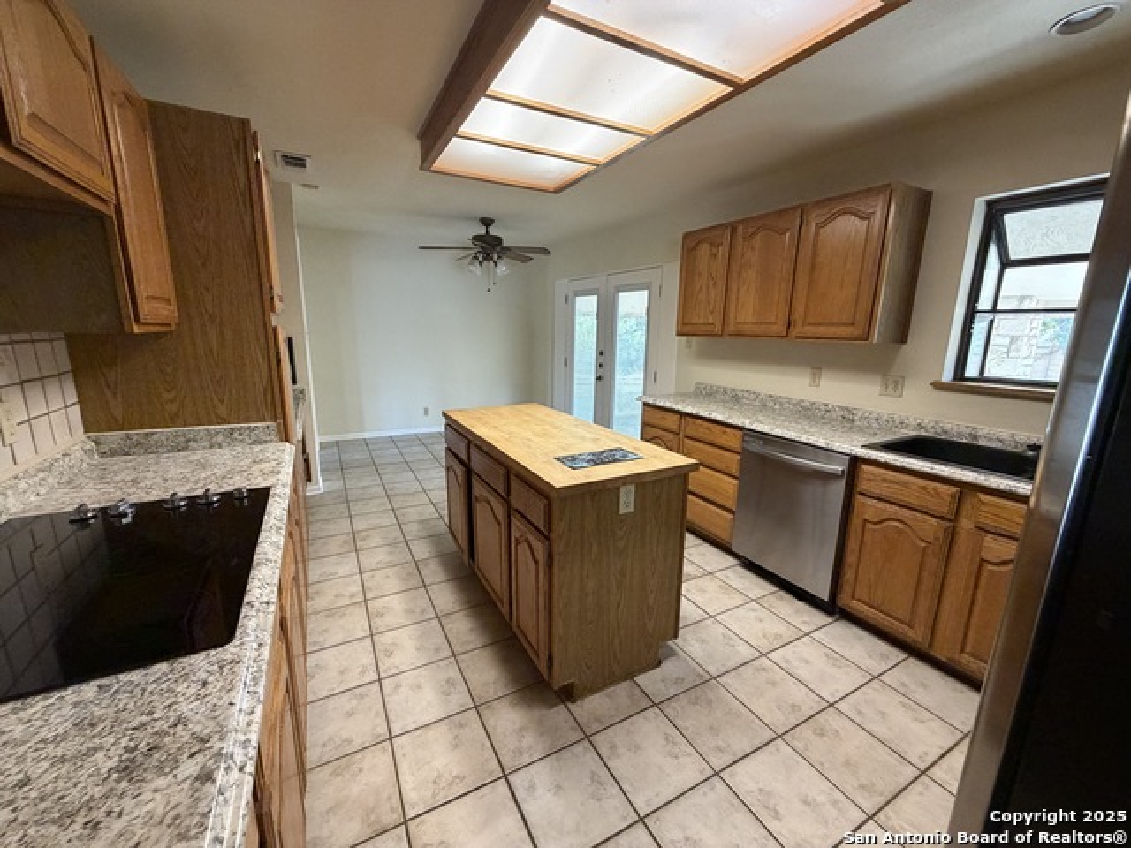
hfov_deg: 102.1
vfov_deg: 85.7
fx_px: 457
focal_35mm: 14
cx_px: 566
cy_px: 424
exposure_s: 1/60
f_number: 2.2
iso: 400
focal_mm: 2.22
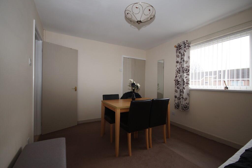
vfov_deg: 77.3
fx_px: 105
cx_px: 126
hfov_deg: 100.4
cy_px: 84
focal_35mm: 15
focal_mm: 10
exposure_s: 1/60
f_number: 4
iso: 200
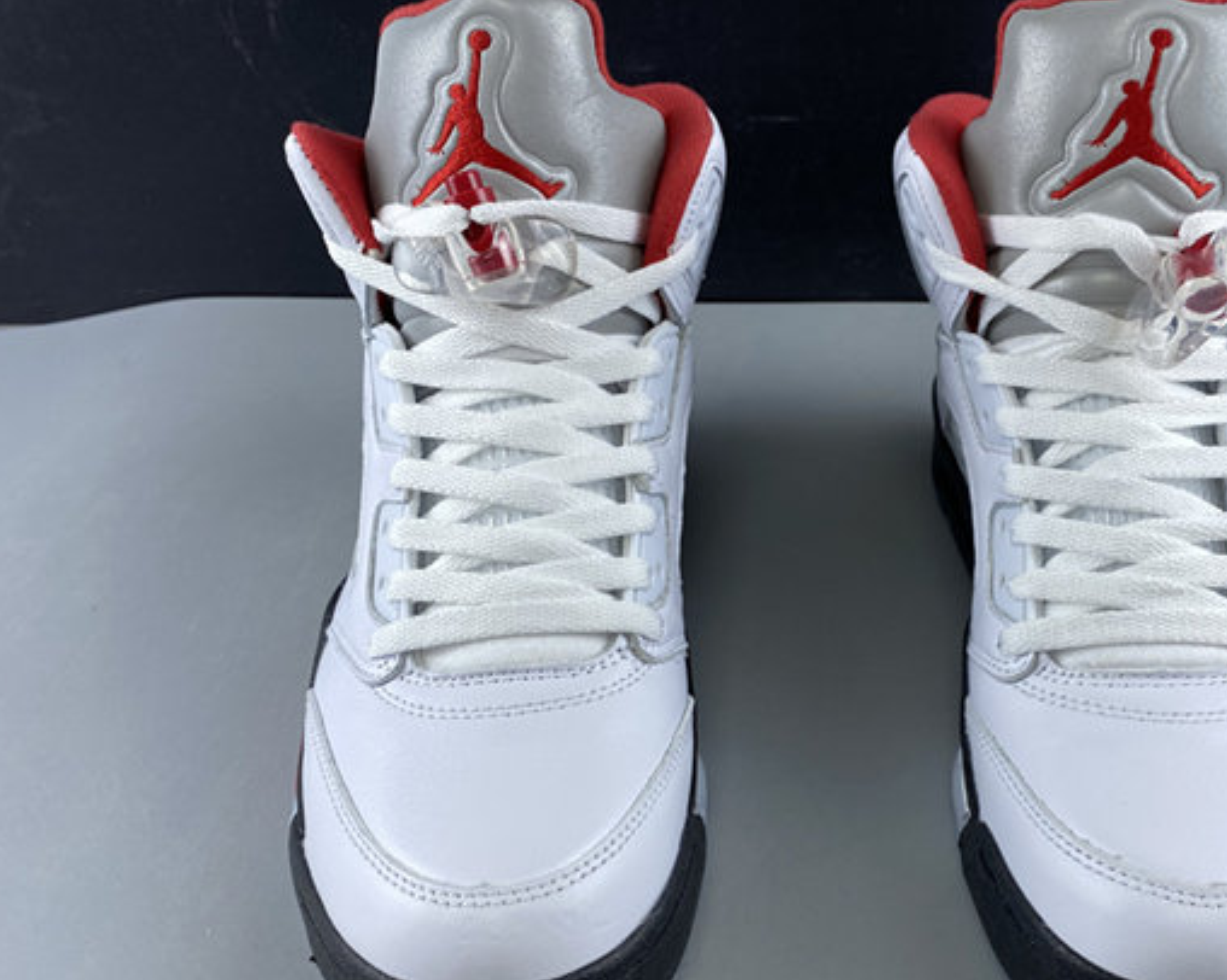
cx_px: 814
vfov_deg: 42.1
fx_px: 1271
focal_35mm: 35
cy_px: 573
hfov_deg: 50.7
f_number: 1.8
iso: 32
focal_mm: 4.25
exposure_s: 1/100
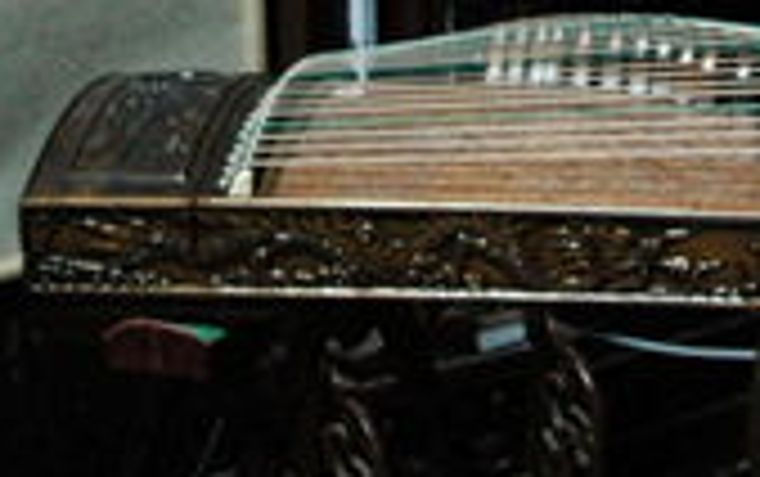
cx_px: 558
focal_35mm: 202
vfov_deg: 6.4
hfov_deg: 10.4
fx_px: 4188
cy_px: -331
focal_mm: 28
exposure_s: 1/25
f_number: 5.6
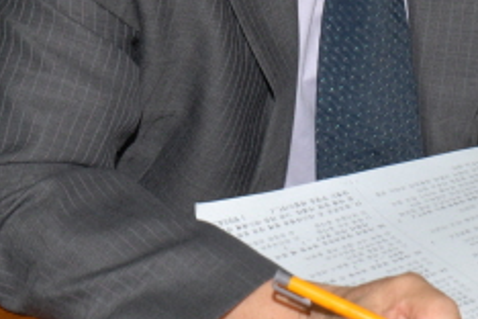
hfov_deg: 10.1
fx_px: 2695
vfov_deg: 6.7
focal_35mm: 203
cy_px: -46
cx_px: 437
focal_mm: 44
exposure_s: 1/60
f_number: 8
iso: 200
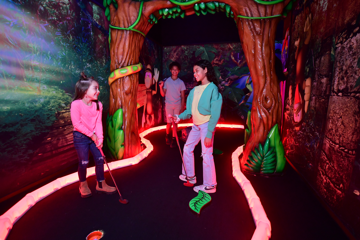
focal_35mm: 19
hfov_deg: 86.9
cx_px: 180
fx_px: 190
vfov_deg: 64.6
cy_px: 120
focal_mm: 19
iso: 2000
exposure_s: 1/30
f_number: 2.8
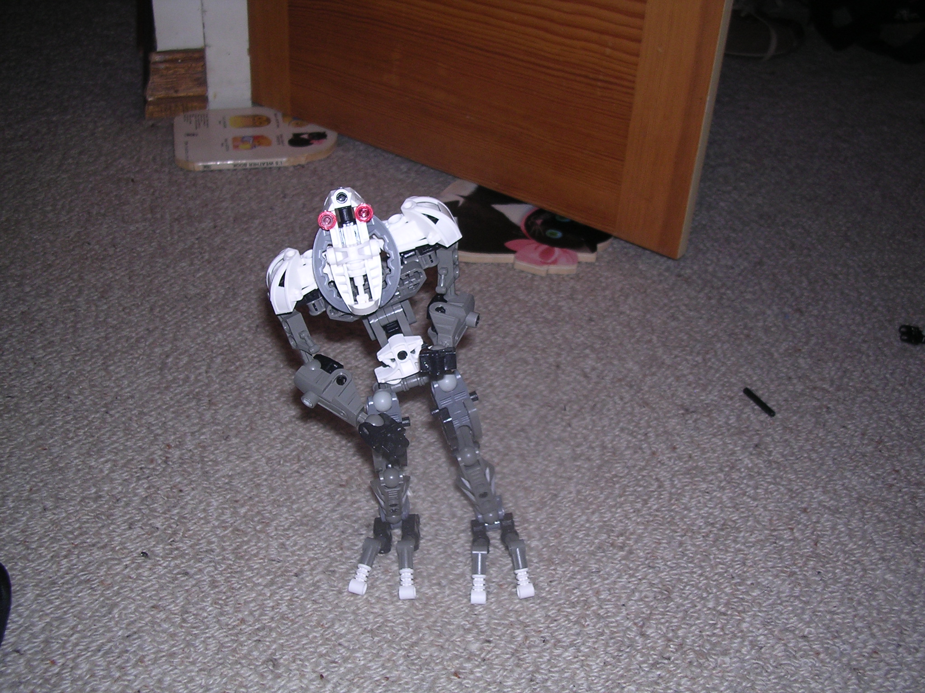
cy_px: 346
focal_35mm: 38
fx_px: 1015
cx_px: 462
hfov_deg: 49.0
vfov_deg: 37.7
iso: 100
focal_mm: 5.8
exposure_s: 1/60.1
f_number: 2.8
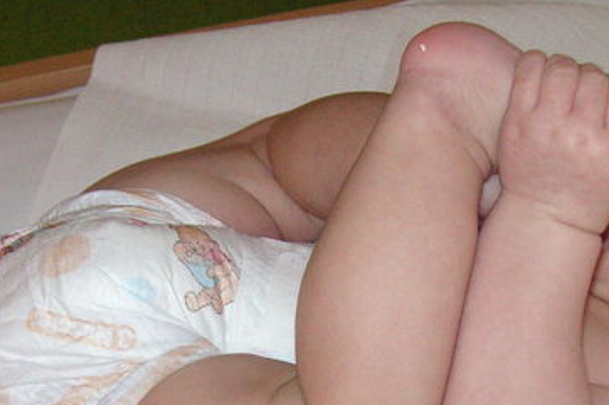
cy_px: 477
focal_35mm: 85
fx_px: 1437
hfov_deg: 23.8
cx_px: 409
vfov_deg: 15.5
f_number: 2.8
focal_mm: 6.1
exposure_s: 1/45
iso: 160
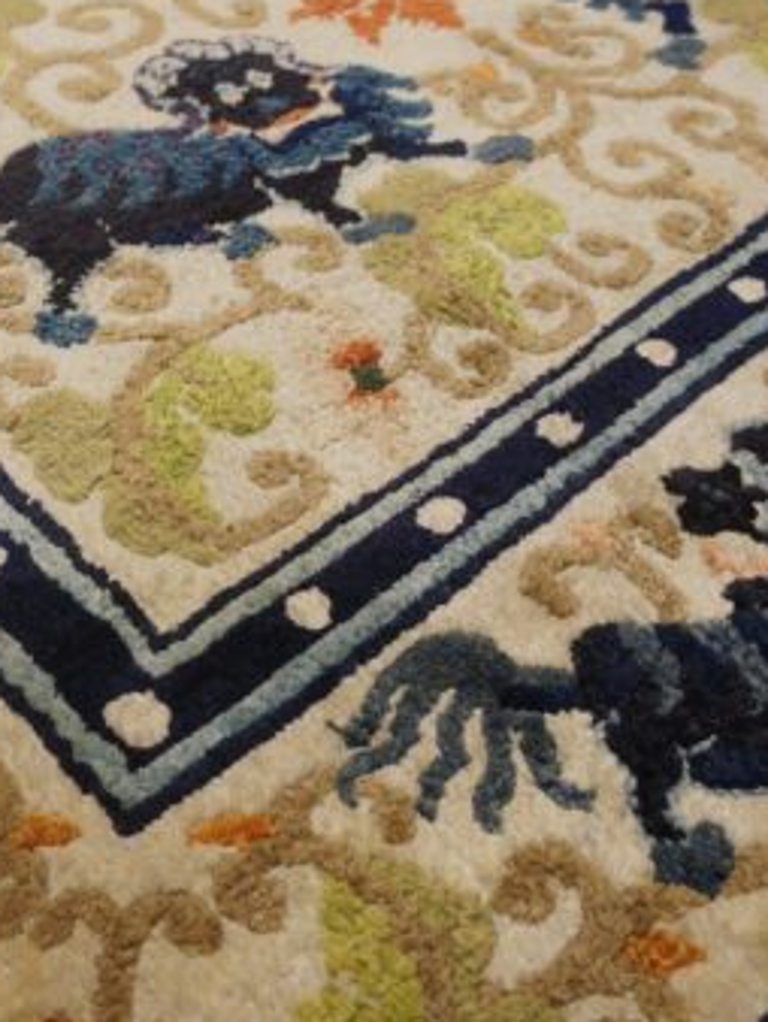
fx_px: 1359
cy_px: 449
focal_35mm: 46
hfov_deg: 30.7
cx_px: 142
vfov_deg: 41.1
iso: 400
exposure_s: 1/60
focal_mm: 18
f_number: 4
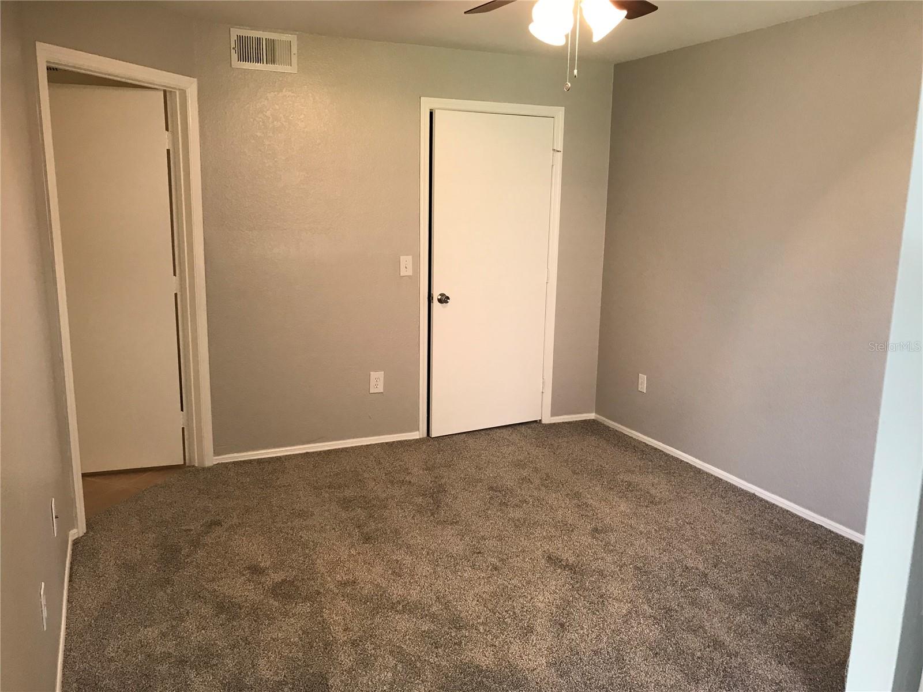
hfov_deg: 63.4
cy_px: 346
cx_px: 462
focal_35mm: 28
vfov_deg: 49.7
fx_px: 747
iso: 40
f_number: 1.8
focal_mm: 3.99
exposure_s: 1/24
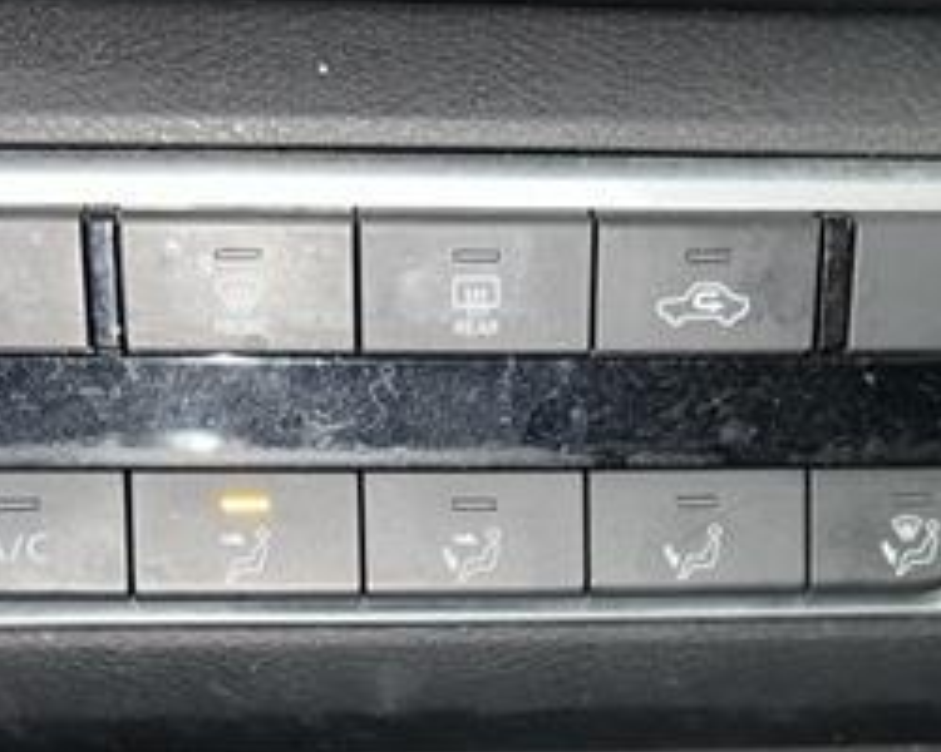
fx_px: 1810
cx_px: 527
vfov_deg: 22.4
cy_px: 790
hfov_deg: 29.1
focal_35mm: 65
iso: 32
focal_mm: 5.7
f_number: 1.5
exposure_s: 1/4
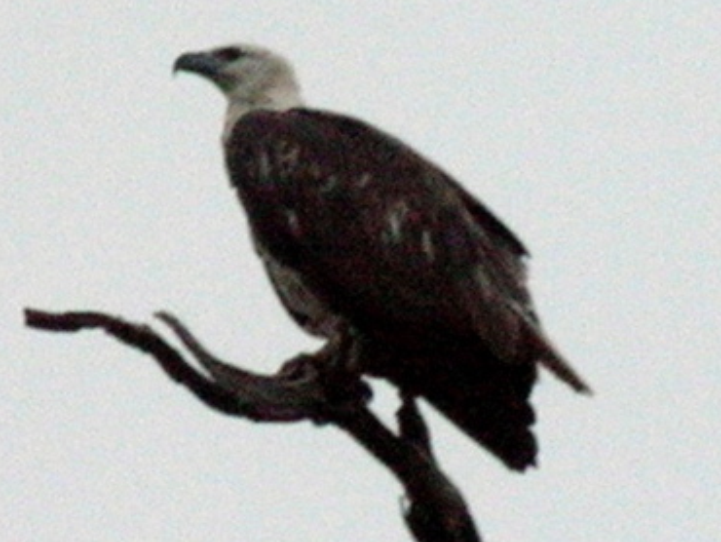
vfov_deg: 2.8
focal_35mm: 523
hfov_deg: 3.8
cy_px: 249
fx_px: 10900
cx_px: 323
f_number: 4.4
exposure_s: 1/120
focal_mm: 50
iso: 133
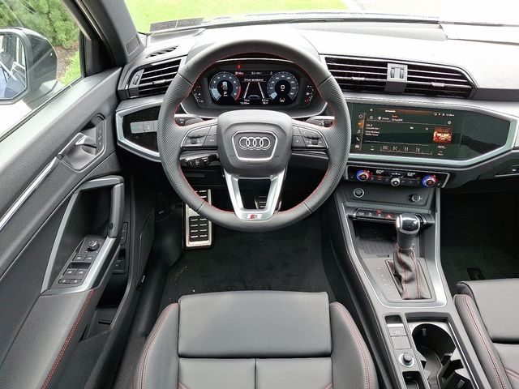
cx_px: 260
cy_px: 194
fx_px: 375
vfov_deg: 54.9
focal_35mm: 25
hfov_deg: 69.4
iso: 43
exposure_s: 1/120
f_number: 1.8
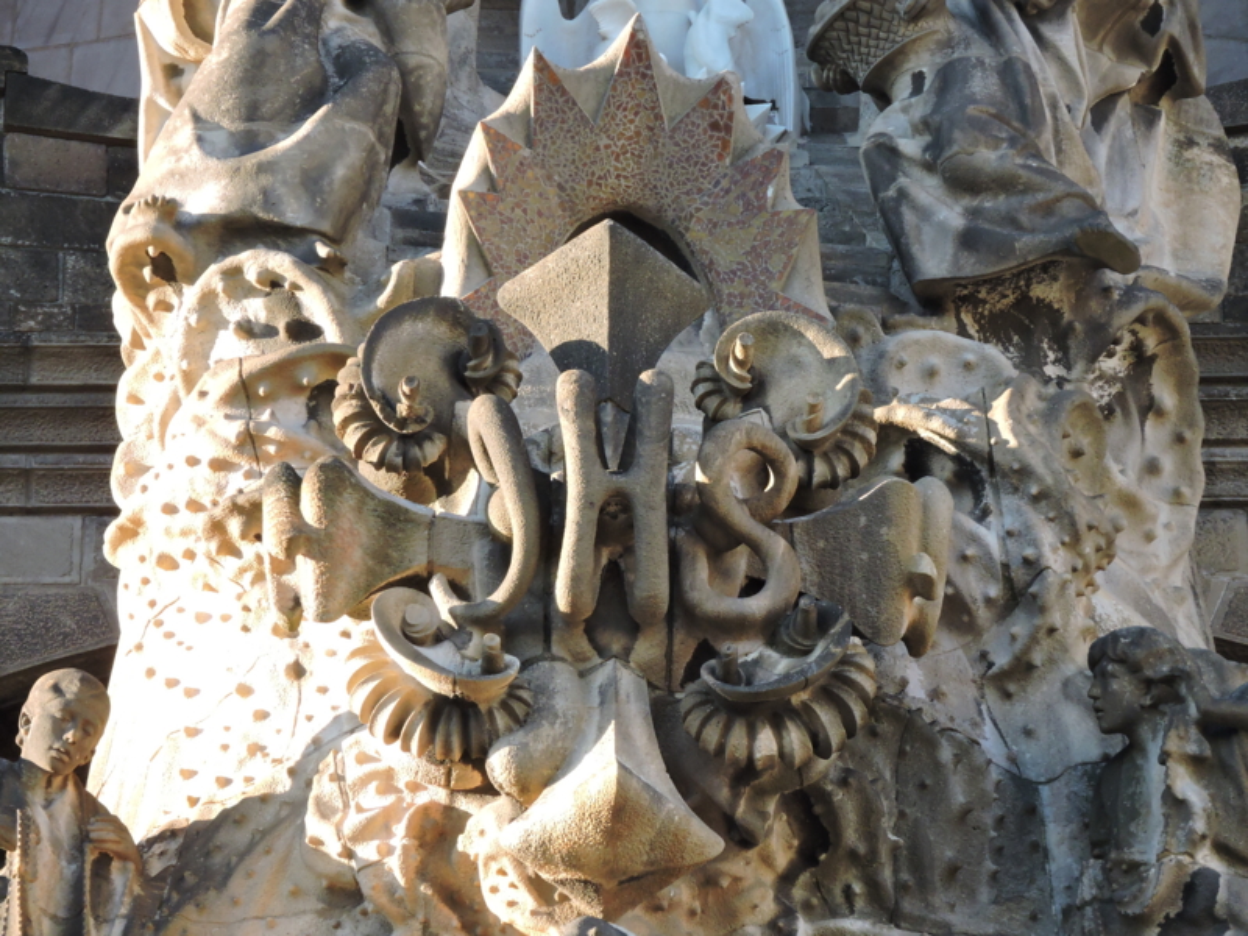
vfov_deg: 3.3
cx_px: 624
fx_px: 16224
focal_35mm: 450
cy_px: 468
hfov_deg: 4.4
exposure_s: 1/200
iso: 400
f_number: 5.6
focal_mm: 80.6
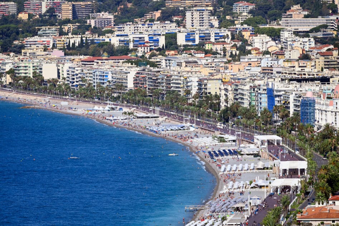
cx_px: 170
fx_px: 2823
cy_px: 113
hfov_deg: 6.9
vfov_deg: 4.6
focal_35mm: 300
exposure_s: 1/400
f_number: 8
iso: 100
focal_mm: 300
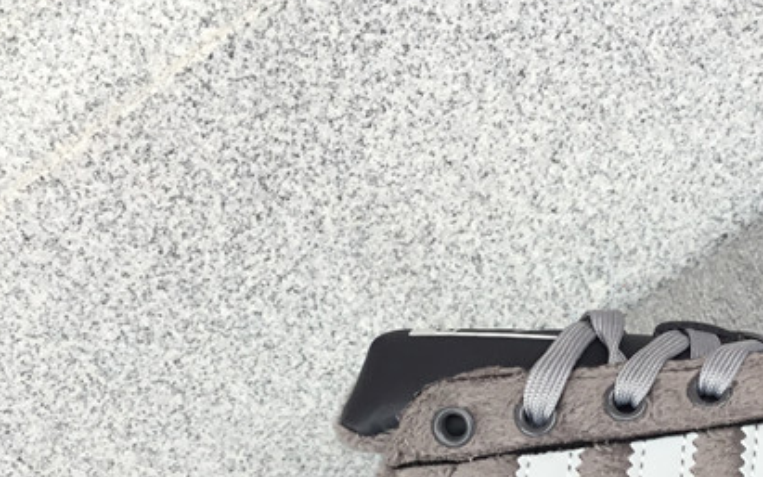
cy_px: 480
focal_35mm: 72
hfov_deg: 28.1
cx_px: 600
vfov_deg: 17.7
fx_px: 1497
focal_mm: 3.3
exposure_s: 1/129
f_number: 2.4
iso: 25
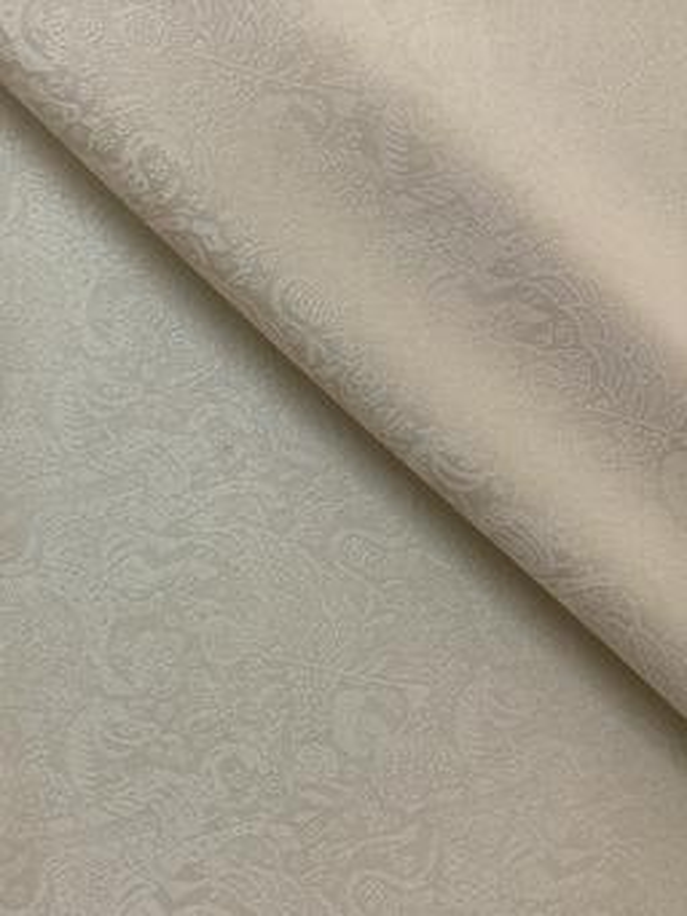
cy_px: 458
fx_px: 820
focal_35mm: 31
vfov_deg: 58.3
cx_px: 344
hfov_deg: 45.5
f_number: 2.4
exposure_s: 1/60
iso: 50
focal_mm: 3.3
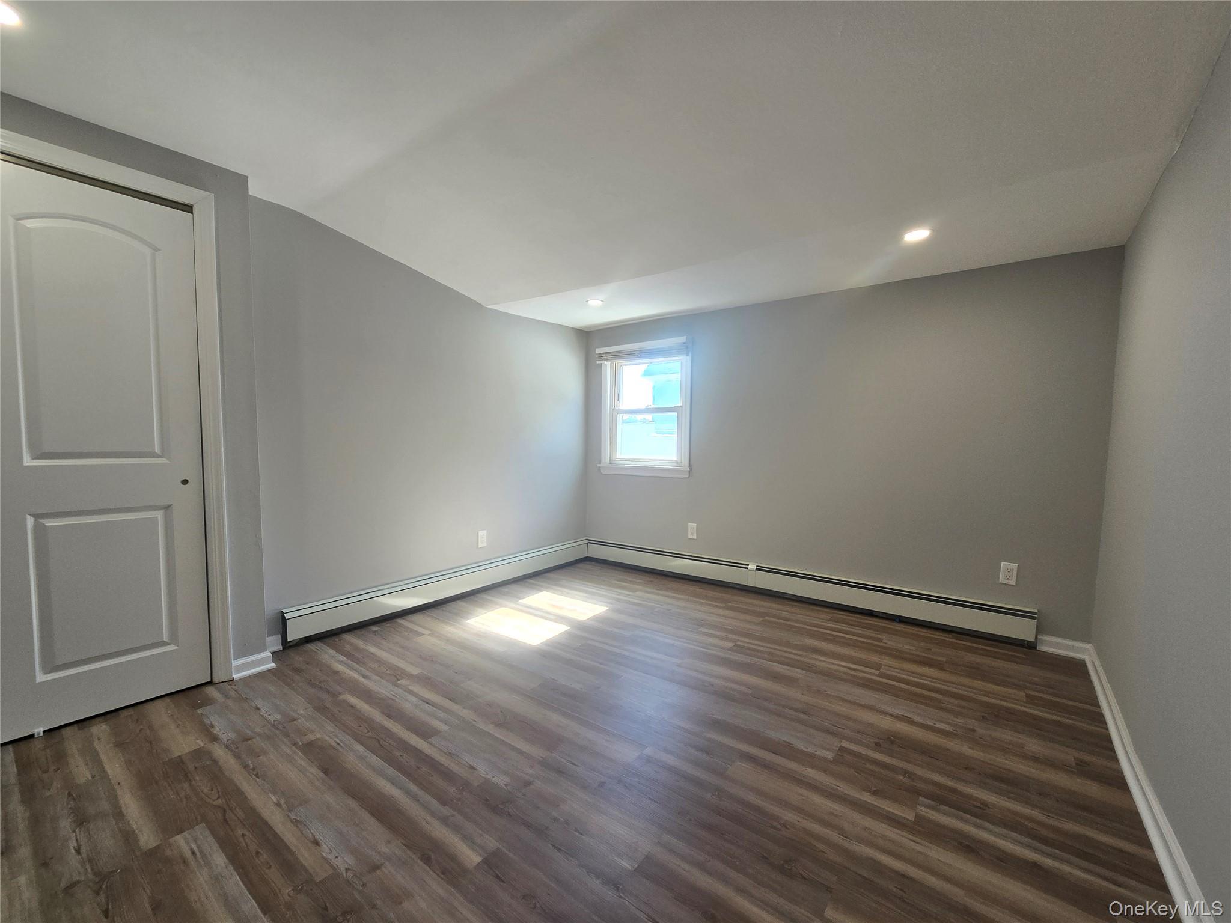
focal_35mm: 13
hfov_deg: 106.2
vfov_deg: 89.9
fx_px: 462
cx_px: 616
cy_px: 462
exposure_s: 1/120
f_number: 2.2
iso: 80
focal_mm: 2.2
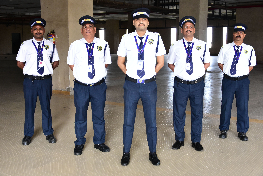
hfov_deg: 41.1
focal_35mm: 48
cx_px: 132
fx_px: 351
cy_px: 88
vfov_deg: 28.1
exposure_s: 1/100
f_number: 4.2
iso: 1250
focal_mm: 32
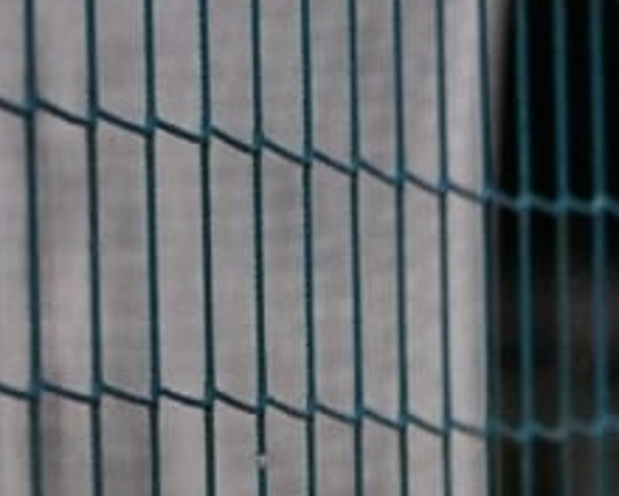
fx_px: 10479
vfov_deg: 2.7
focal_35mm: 572
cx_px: 1367
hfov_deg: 3.3
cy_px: 714
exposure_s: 1/1000
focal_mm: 105
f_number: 2.8
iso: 10000
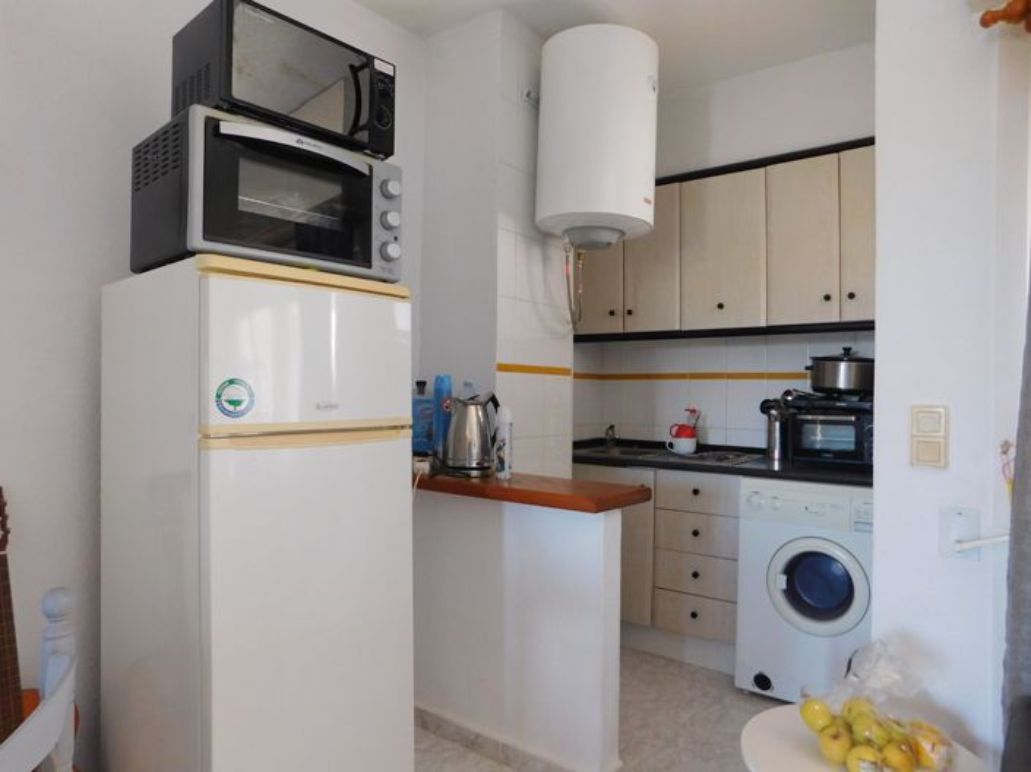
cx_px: 516
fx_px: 685
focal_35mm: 23
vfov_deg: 58.8
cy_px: 386
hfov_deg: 74.0
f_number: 3
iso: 140
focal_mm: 4
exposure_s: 1/30
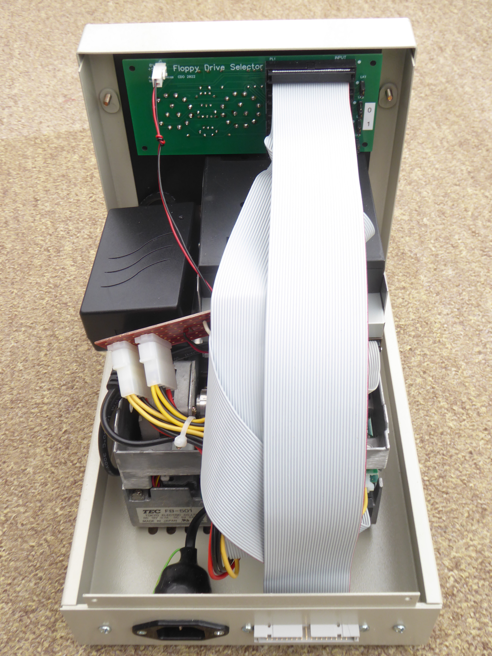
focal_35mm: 37
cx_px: 246
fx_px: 701
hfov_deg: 38.7
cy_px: 328
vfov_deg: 50.1
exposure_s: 1/60
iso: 125
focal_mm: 6.7
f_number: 3.7
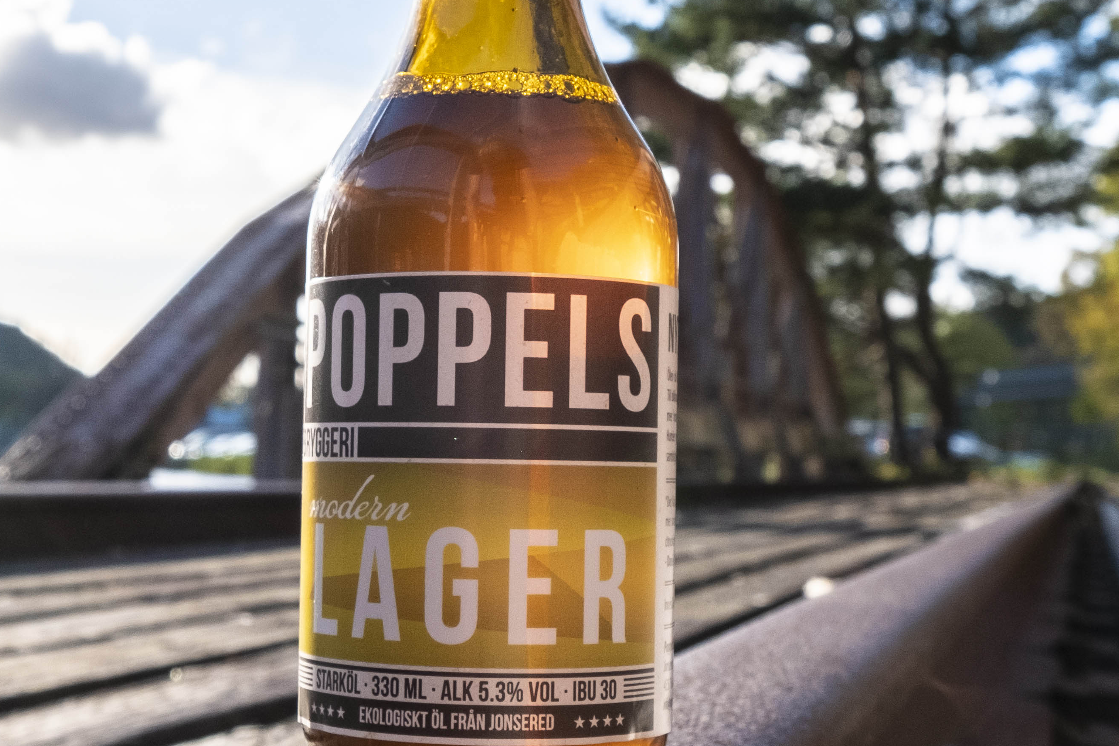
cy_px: 354
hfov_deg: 30.4
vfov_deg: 20.6
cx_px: 408
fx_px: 2052
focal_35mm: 66
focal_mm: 19.6
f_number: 8
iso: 400
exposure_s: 1/300
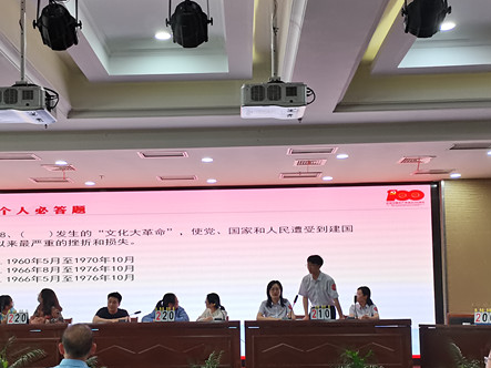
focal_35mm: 47
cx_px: 222
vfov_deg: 30.6
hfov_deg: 40.4
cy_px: 252
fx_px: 666
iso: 125
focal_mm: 5.58
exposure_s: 1/100
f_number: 1.8
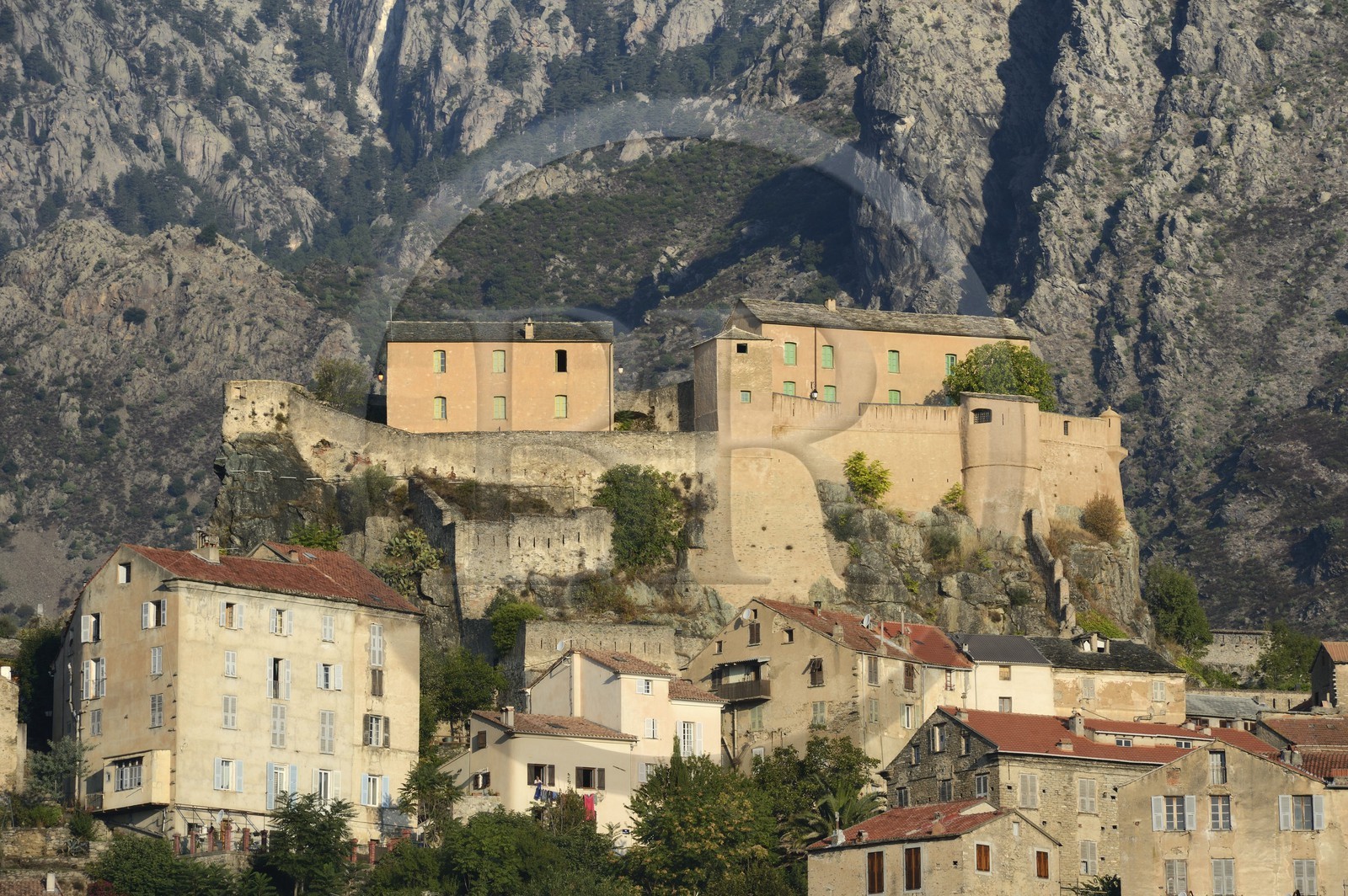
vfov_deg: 6.9
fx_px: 7483
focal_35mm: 200
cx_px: 674
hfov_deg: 10.3
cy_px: 448
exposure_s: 1/200
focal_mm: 200
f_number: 14
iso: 200
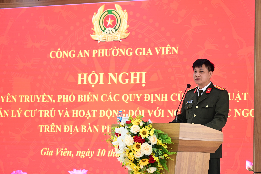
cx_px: 130
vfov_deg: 11.4
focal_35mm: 120
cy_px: 87
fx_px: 870
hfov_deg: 17.1
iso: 1600
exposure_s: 1/200
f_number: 4.5
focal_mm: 120
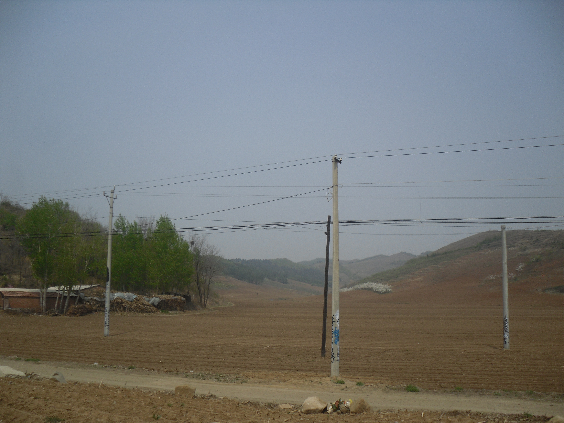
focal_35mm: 35
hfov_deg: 52.6
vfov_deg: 40.7
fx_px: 570
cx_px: 282
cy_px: 212
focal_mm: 6.3
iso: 80
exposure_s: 1/449
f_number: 7.6
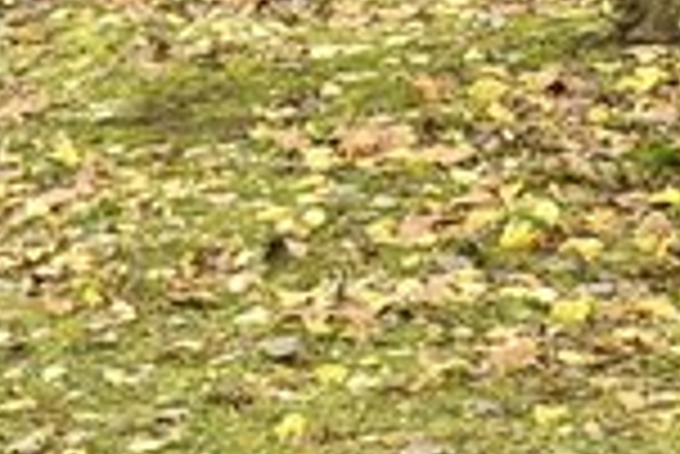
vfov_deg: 5.0
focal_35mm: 264
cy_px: 1281
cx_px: -842
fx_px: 4991
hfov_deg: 7.4
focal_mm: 6.76
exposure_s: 1/187
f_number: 1.78
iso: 64
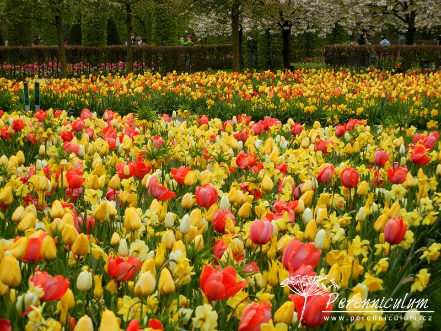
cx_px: 220
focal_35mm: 89
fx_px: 1134
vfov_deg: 16.6
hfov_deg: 22.0
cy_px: 166
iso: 160
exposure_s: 1/306
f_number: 4.4
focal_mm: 16
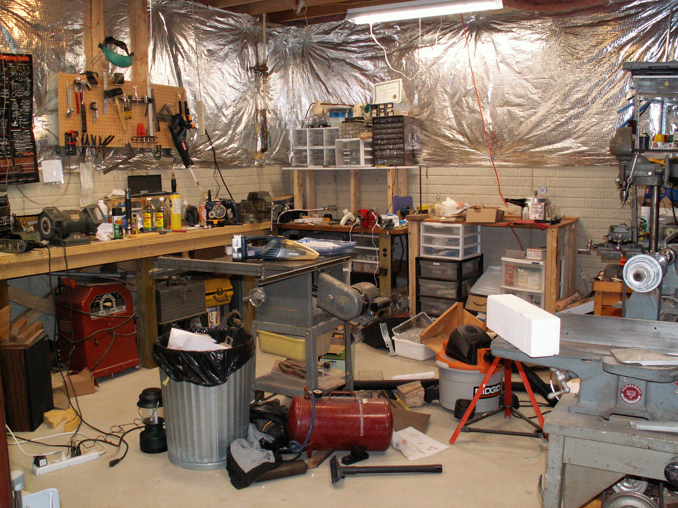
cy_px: 254
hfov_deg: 52.6
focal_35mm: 35
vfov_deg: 40.7
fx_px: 686
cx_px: 339
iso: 160
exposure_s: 1/40
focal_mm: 5.86
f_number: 2.8
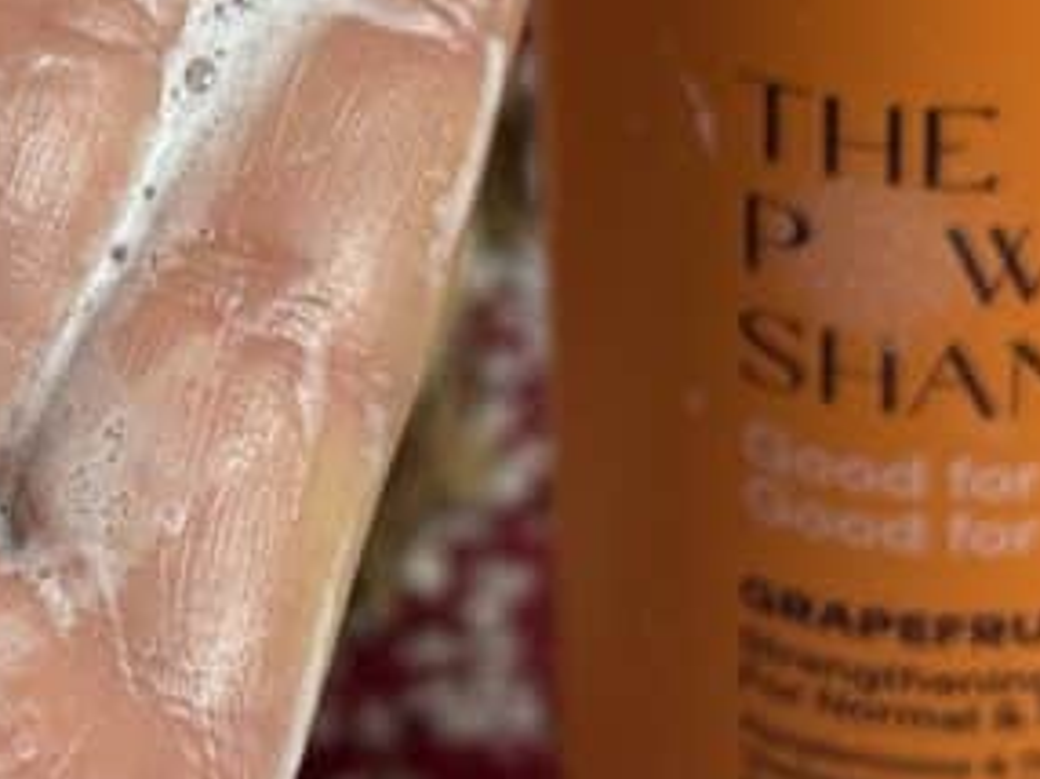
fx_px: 5163
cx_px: -47
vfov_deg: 8.6
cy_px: 346
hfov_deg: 11.4
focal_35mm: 172
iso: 80
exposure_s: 1/100
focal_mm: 6.76
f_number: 1.78
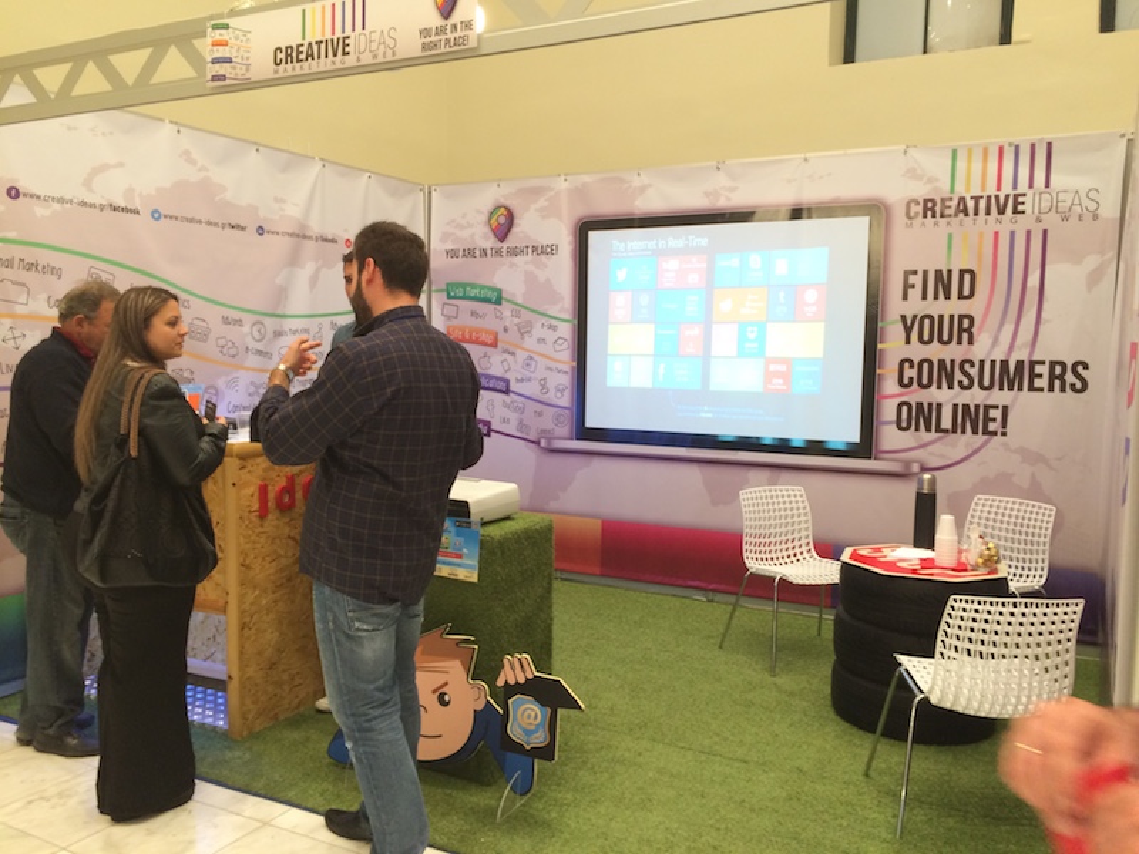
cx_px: 570
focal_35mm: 29
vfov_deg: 48.2
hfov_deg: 61.7
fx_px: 954
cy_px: 427
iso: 125
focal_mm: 4.15
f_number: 2.2
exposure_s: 1/33
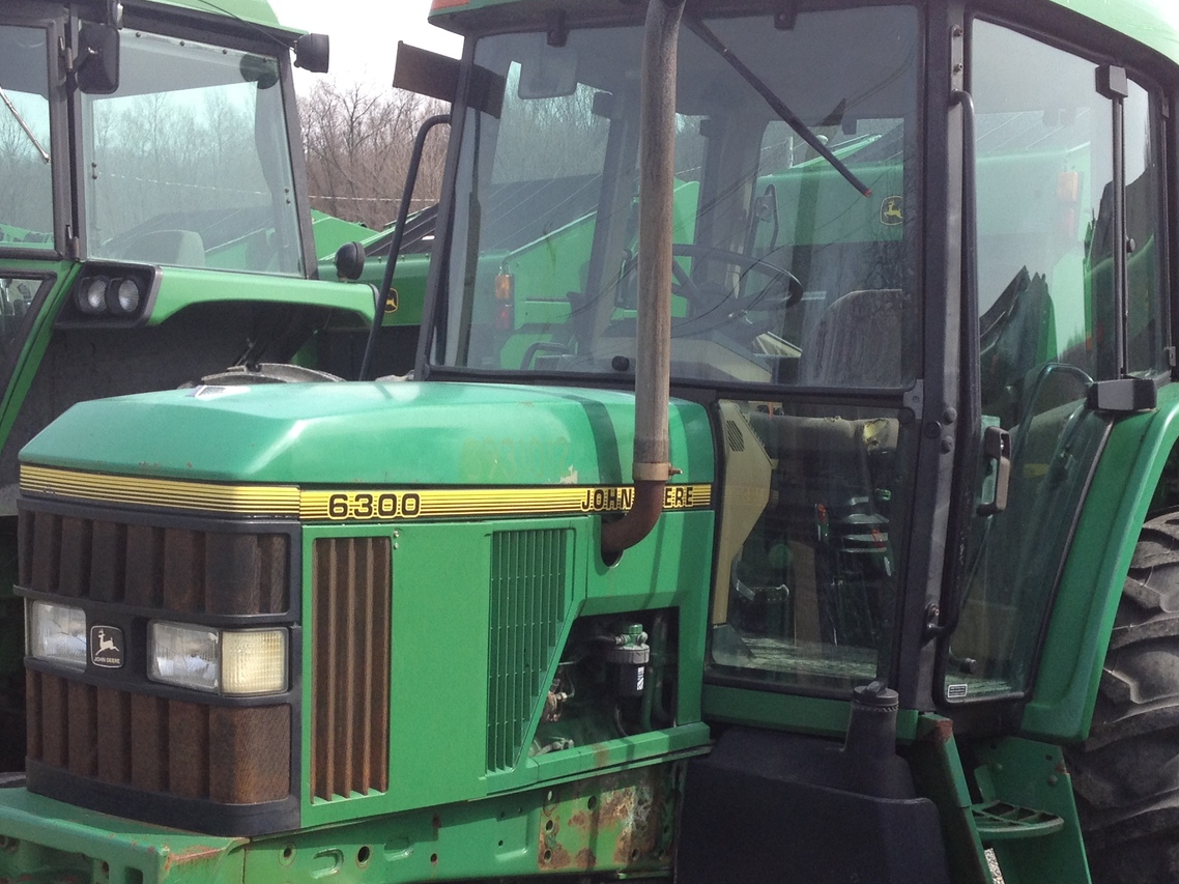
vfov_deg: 23.2
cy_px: 586
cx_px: 613
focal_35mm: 63
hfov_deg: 30.7
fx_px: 2145
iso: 50
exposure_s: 1/699
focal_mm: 4.28
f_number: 2.4
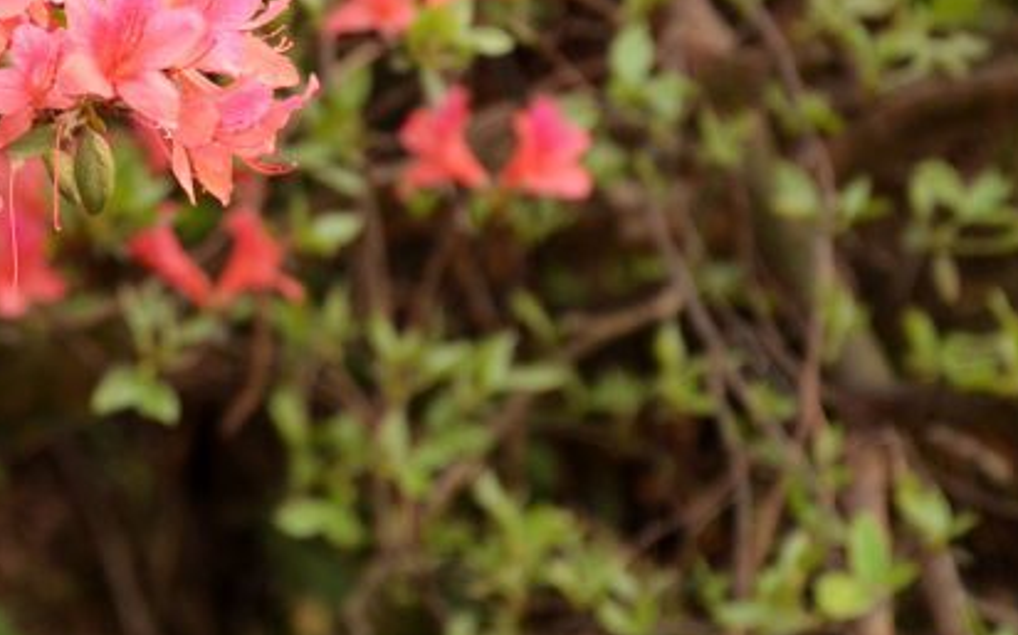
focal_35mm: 398
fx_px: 11043
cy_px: -82
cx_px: 104
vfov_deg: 3.3
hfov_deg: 5.3
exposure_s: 1/160
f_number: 6.3
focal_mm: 105
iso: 320
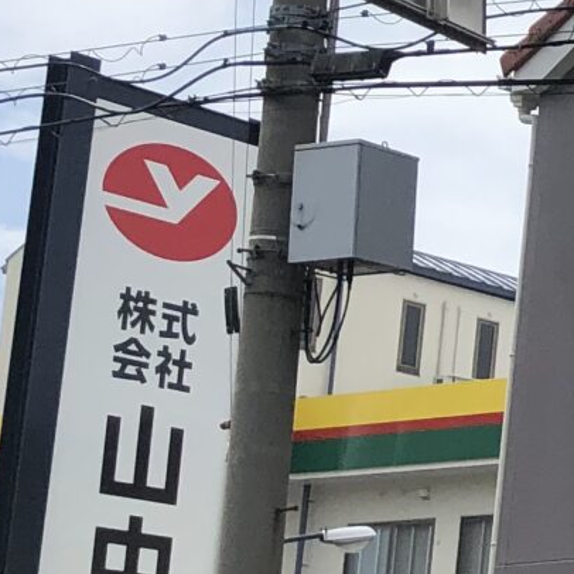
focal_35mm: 156
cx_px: 1366
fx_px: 2927
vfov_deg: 11.2
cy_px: 411
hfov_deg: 9.9
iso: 20
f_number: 1.8
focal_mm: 4
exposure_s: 1/3247
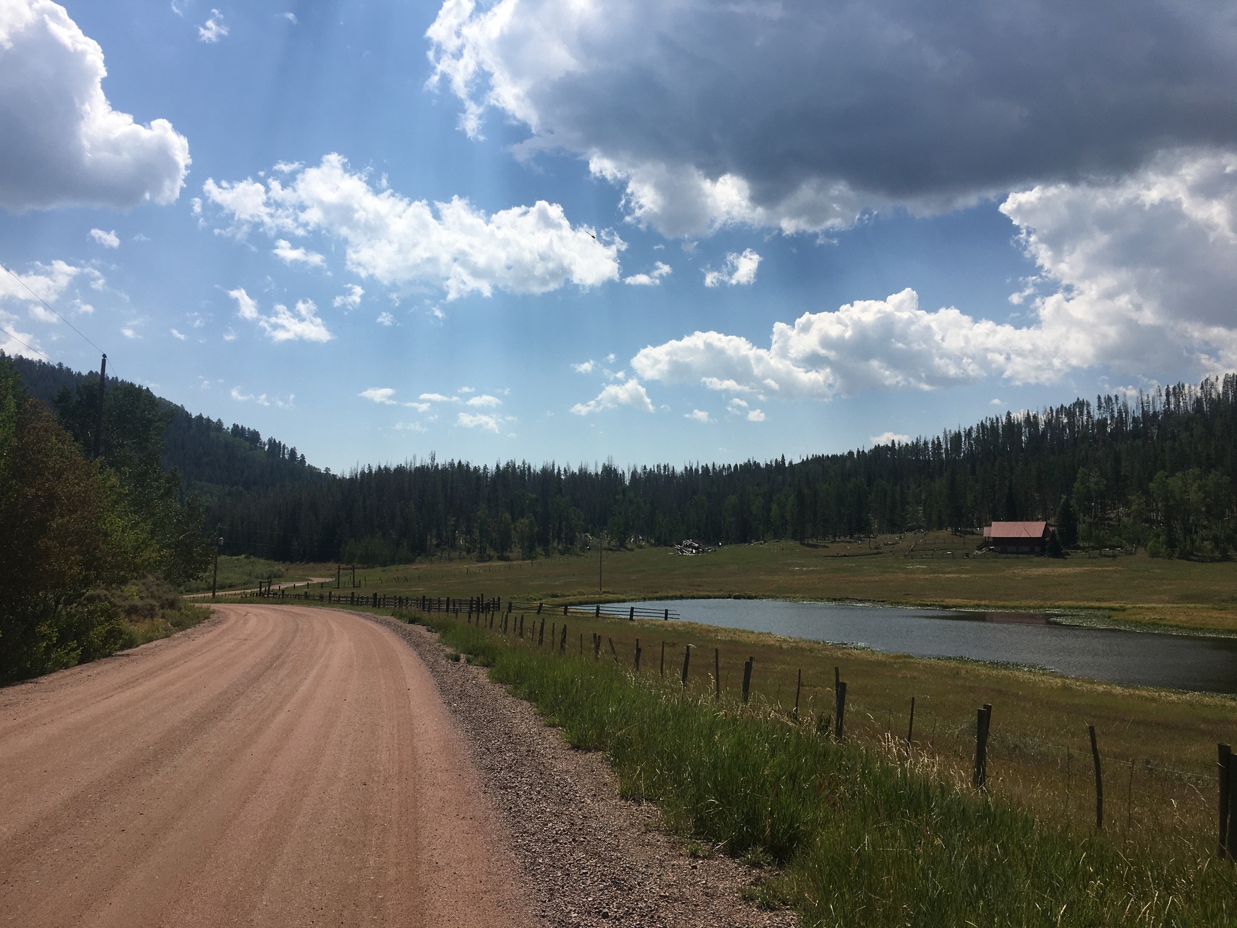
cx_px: 618
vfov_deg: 48.2
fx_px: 1036
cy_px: 464
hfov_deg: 61.7
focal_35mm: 29
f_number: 2.2
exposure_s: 1/3497
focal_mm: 4.15
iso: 25
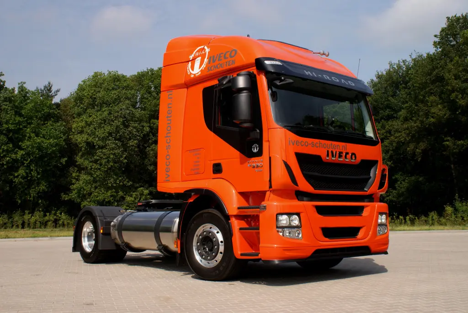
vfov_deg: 34.3
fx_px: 507
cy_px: 156
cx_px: 234
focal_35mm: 39
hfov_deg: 49.5
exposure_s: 1/80
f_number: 8
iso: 100
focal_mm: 26
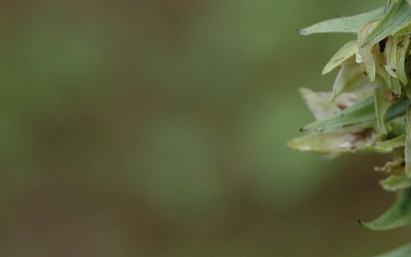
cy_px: 22
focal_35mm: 367
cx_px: 441
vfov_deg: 3.6
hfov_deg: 5.7
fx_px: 4112
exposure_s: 1/60
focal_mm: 105
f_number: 8
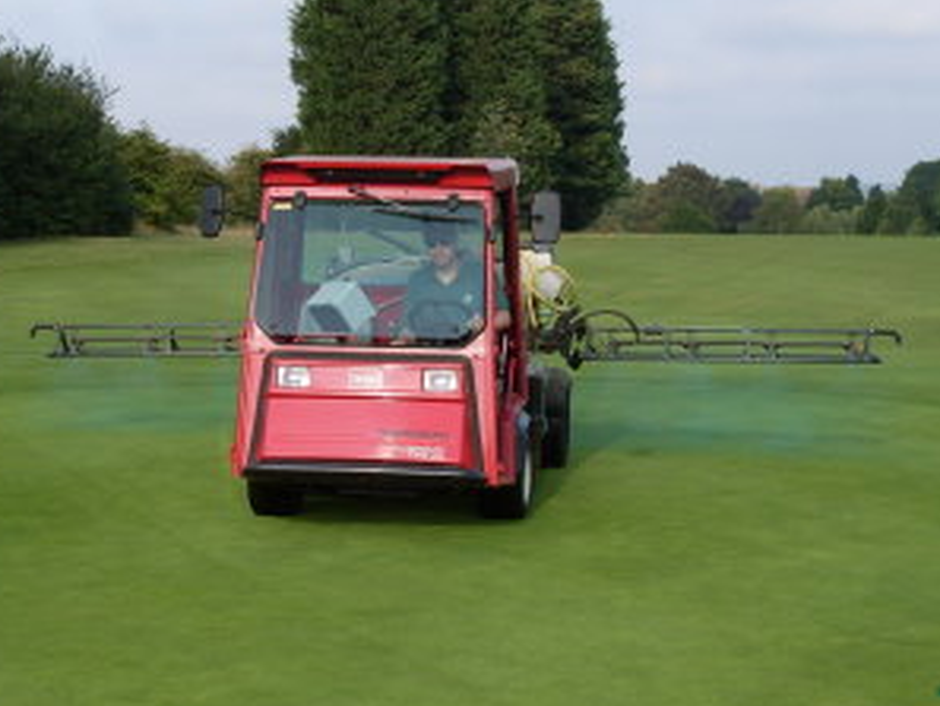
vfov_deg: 16.2
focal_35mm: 91
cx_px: 411
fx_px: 2472
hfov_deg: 21.5
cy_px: 370
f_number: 3.4
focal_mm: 9.9
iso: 80
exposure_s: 1/750
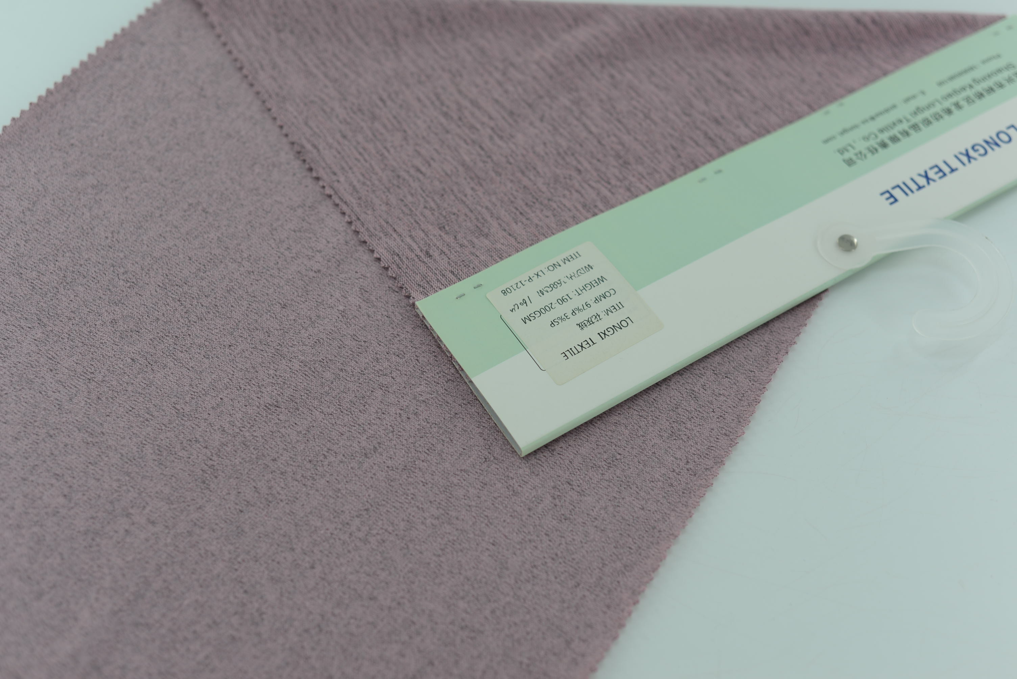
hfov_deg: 39.6
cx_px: 508
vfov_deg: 27.0
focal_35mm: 50
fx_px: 1413
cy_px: 340
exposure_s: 1/320
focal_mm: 50
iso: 100
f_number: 3.5
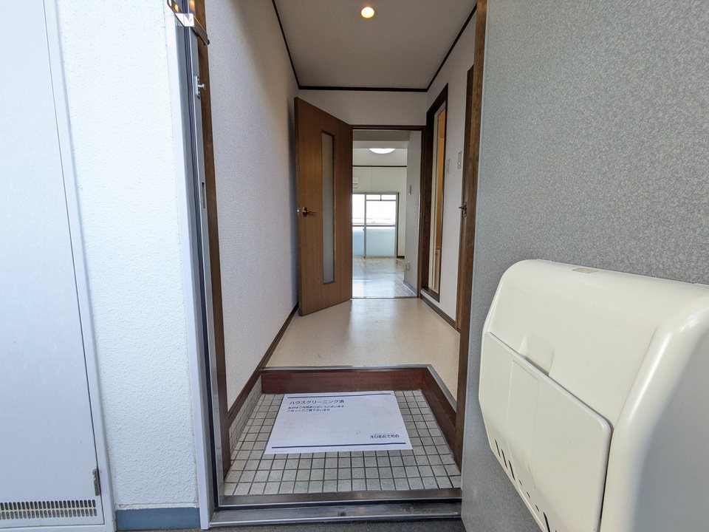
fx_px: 287
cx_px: 354
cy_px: 266
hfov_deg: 102.1
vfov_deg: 85.7
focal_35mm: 14
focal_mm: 1.83
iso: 68
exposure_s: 1/120
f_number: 2.2
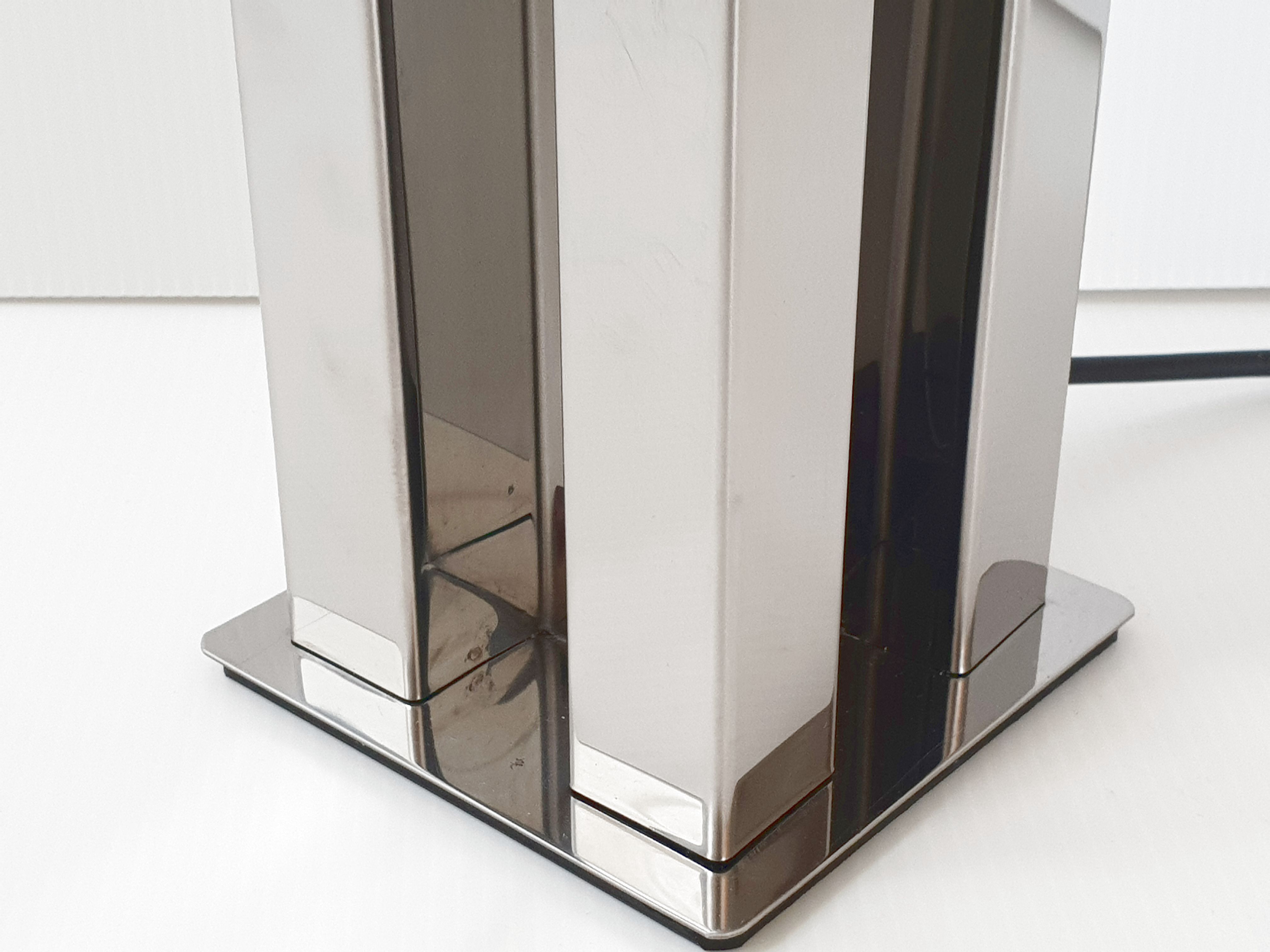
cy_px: 476
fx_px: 954
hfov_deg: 67.3
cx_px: 635
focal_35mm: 26
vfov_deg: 53.1
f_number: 2.4
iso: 125
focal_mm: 4.3
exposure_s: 1/100
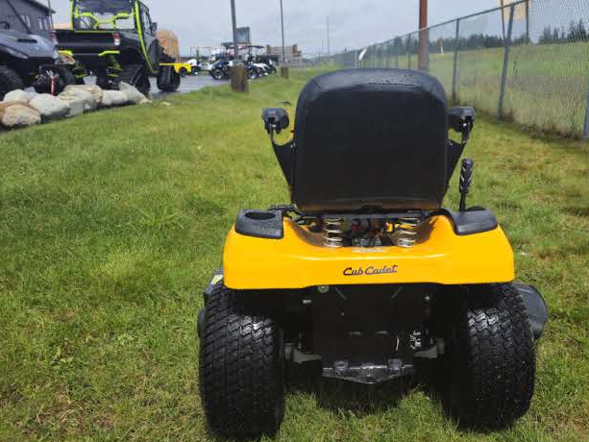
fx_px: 511
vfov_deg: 46.8
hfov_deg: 59.5
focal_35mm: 30
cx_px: 352
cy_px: 227
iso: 10
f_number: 1.7
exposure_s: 1/784
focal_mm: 6.3
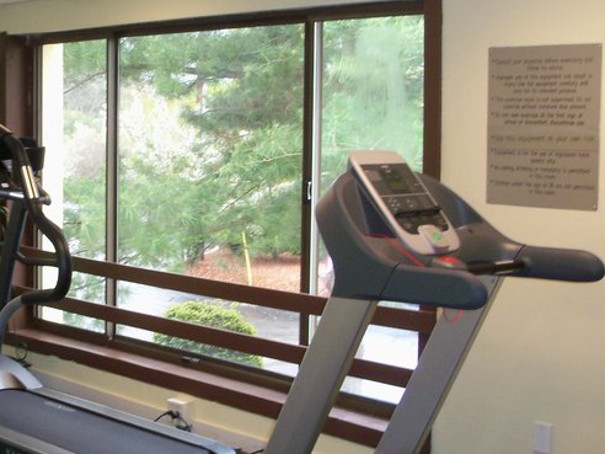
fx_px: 1136
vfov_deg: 22.6
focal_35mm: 65
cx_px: 129
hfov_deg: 29.2
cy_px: 240
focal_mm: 7.2
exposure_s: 1/40
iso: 125
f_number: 3.1
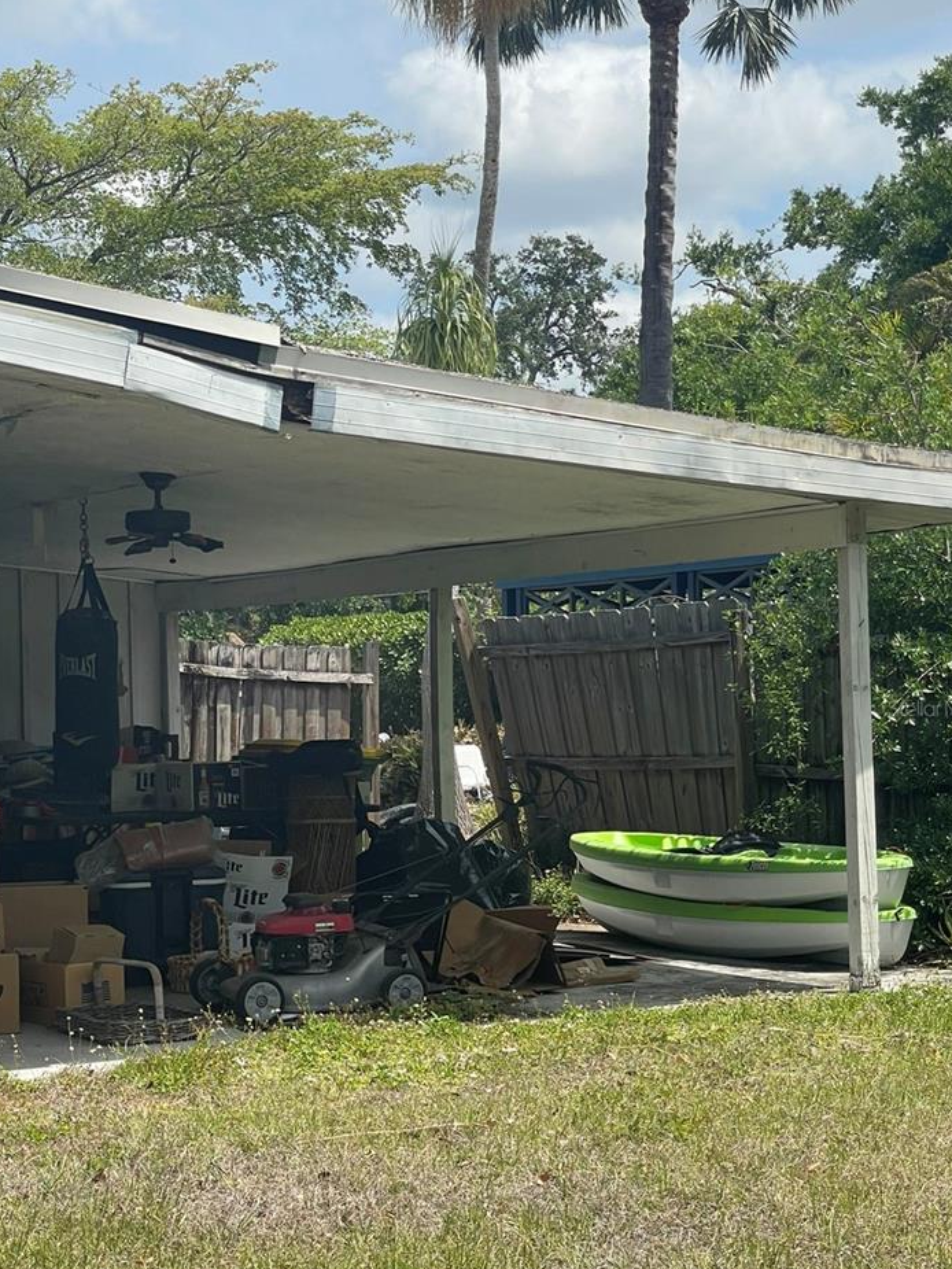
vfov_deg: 23.5
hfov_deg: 17.8
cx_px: 368
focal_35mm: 83
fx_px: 3043
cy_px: 708
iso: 20
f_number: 2.2
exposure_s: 1/1119
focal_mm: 7.5
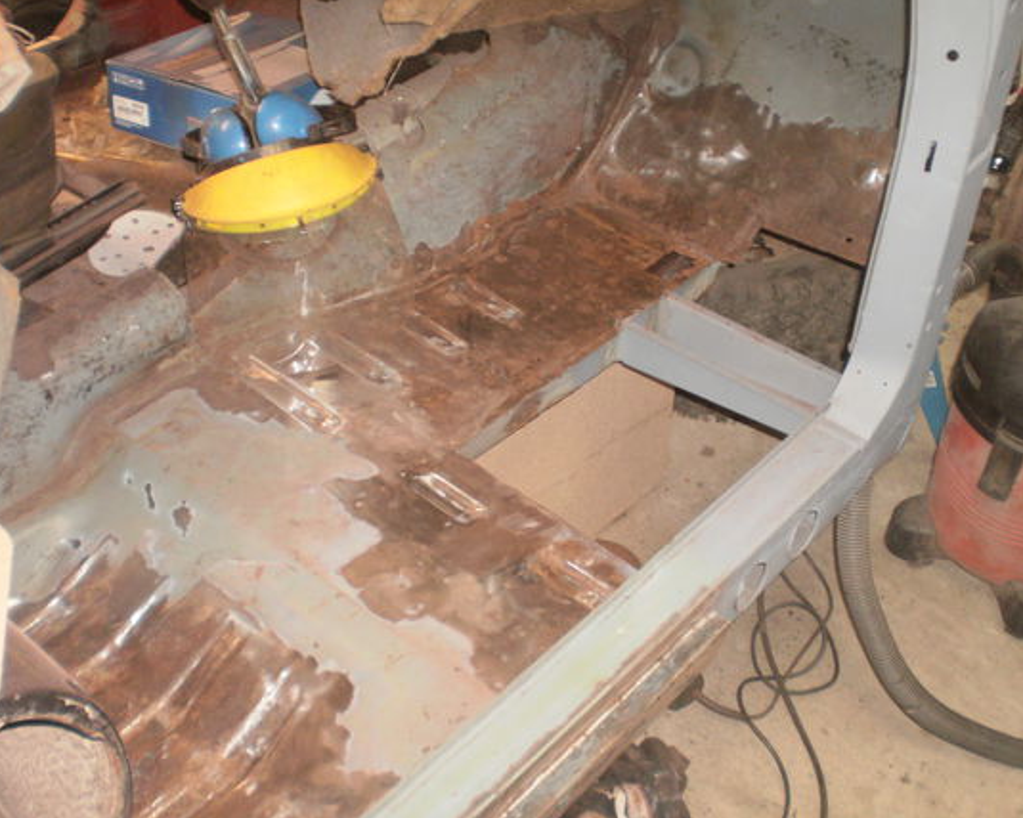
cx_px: 507
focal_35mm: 42
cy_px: 453
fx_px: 1272
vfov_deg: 35.6
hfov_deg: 43.8
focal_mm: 6.3
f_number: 3.1
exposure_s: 1/30
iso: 200
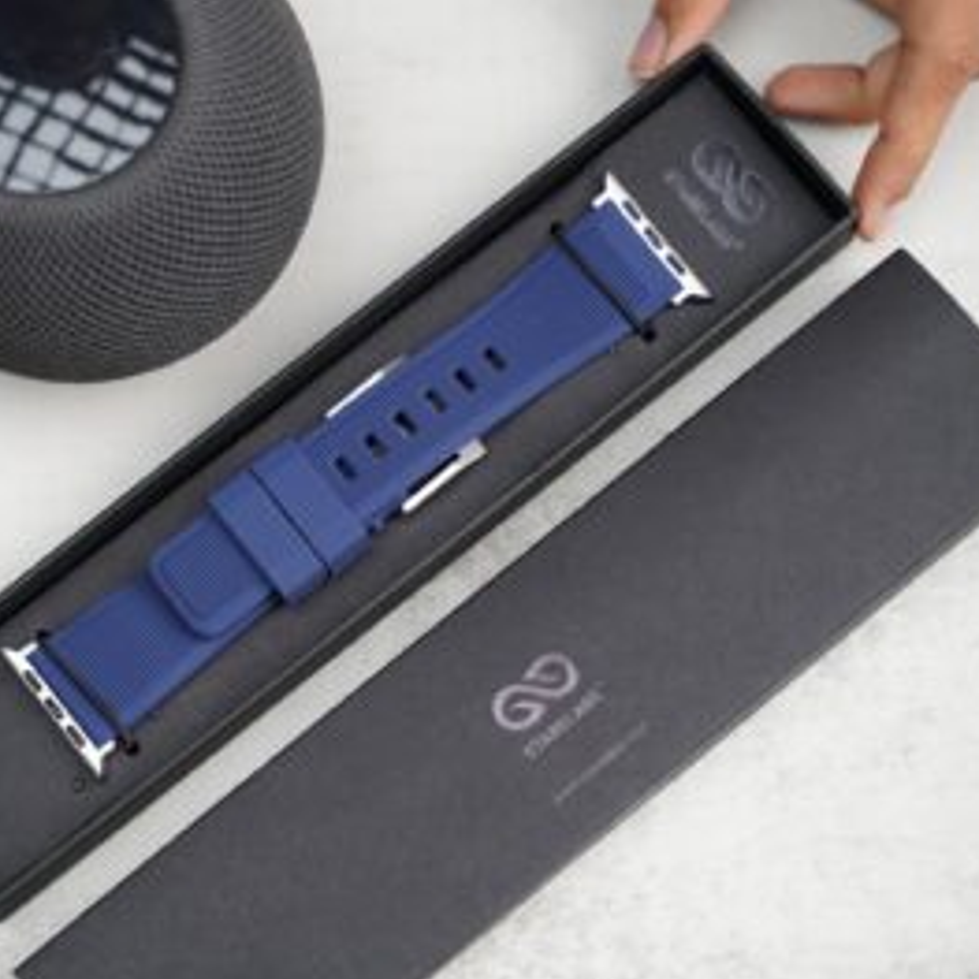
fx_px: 3104
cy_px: 493
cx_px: 342
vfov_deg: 17.9
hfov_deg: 17.9
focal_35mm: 97
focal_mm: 75
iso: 2500
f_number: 4
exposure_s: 1/160
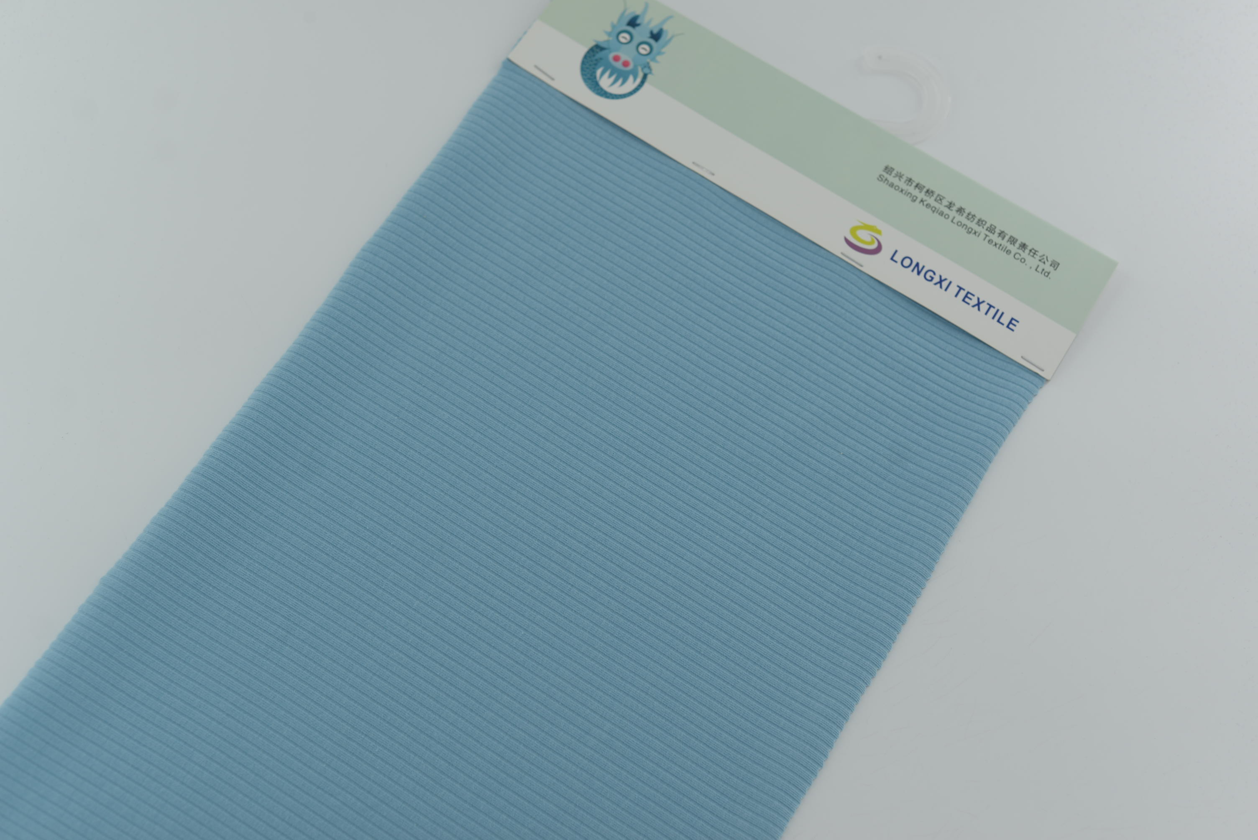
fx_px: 1748
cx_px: 629
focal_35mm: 50
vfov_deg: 27.0
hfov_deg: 39.6
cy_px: 420
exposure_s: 1/320
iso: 100
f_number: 3.5
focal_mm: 50
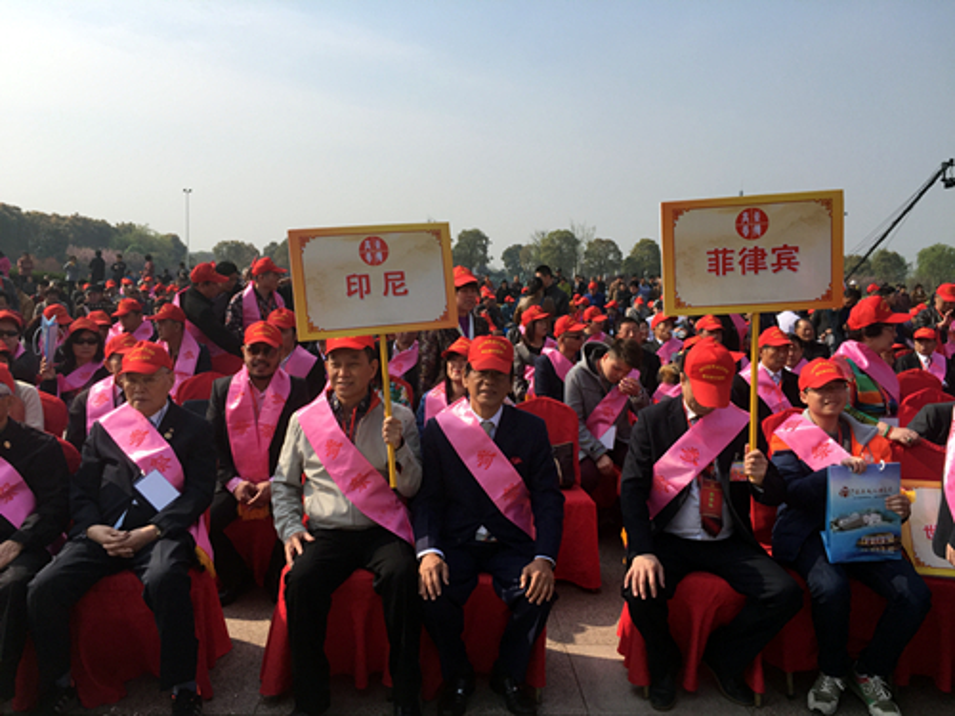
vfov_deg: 48.2
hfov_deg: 61.7
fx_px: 800
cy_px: 358
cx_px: 478
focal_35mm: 29
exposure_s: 1/2198
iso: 32
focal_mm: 4.15
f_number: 2.2
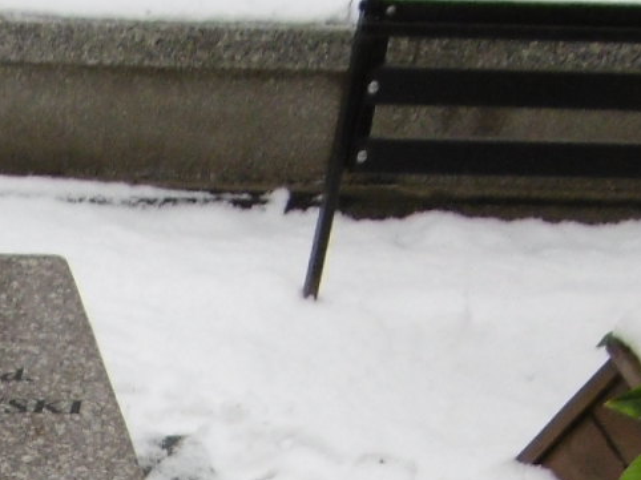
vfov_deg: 12.8
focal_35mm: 102
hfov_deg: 17.7
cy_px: 945
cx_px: -245
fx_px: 1888
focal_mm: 4.3
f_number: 3.1
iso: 100
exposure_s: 1/160
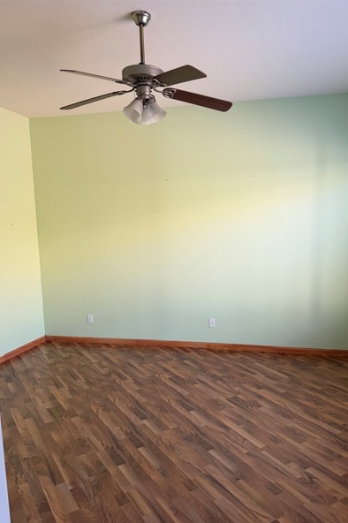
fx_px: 392
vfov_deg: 67.3
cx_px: 202
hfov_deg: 47.7
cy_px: 282
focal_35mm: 27
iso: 200
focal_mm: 6.76
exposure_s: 1/121
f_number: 1.78
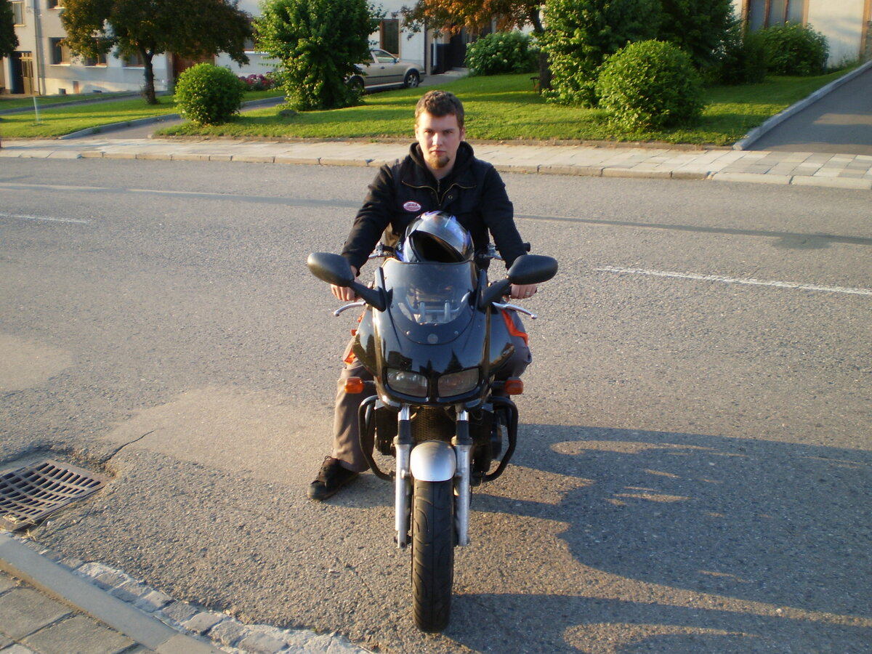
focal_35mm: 36
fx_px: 907
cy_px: 327
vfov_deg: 39.7
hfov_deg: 51.4
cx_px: 436
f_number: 3.1
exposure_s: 1/100
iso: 64
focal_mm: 6.3
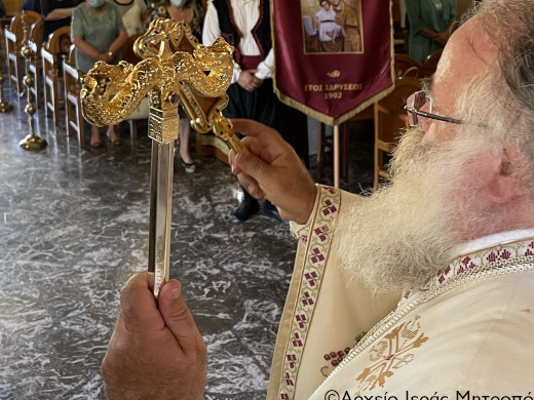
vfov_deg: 27.9
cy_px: 31
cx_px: 253
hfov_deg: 38.2
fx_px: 771
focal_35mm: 50
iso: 250
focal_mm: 5.1
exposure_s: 1/50
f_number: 1.6
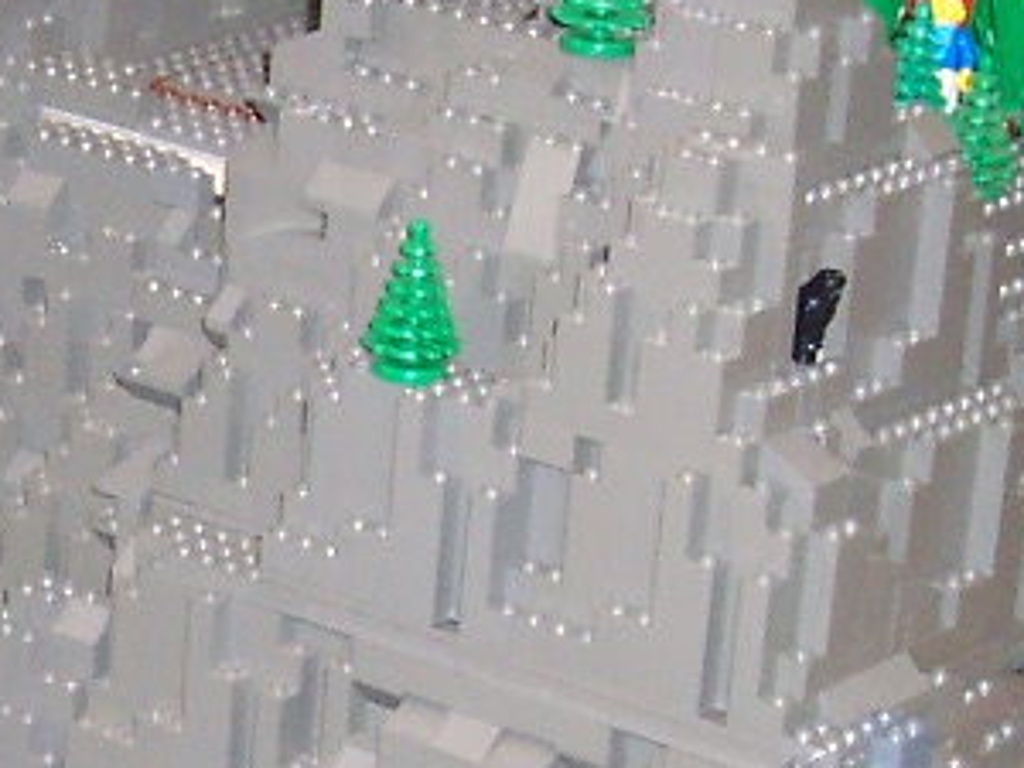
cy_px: 676
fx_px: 4378
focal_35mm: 148
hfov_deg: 13.1
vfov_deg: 10.0
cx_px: -92
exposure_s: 1/60
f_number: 2.8
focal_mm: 5.6
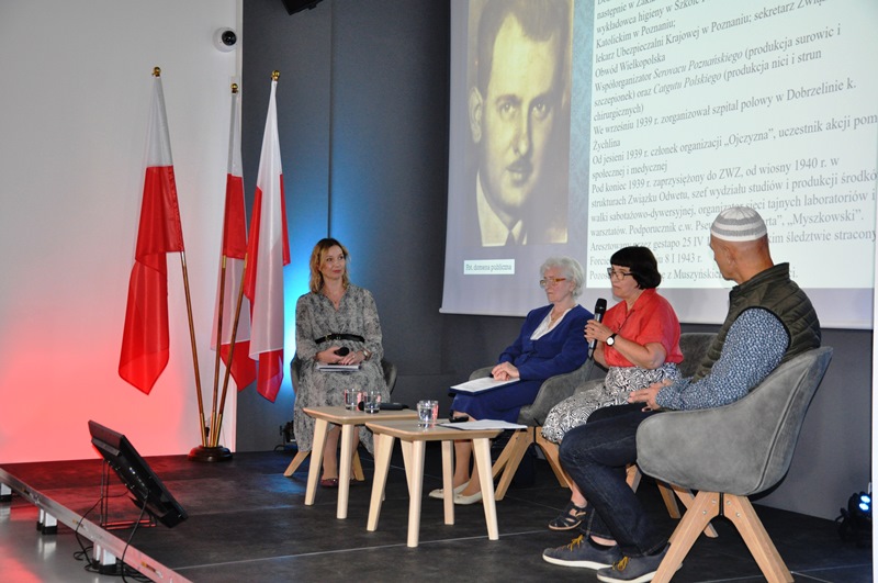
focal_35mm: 51
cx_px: 439
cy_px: 292
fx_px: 1242
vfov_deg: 26.4
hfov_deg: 38.9
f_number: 4.2
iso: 800
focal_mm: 34
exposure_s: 1/60
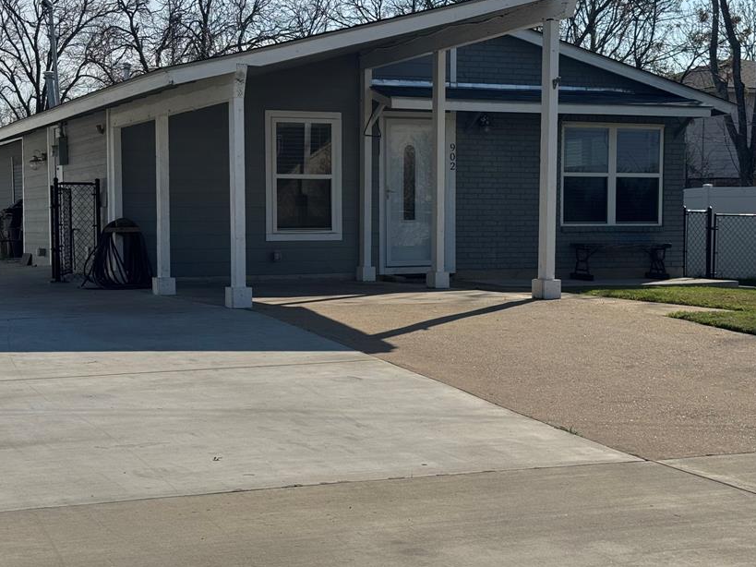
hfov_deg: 32.1
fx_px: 1310
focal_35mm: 60
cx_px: 325
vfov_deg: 24.4
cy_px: 290
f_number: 1.78
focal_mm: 6.76
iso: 64
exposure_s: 1/7937
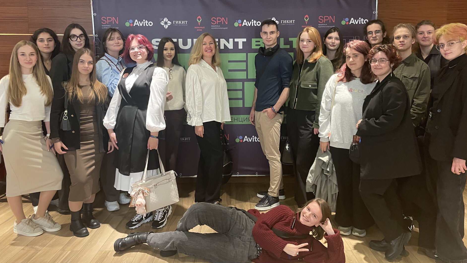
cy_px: 98
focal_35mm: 29
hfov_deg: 66.1
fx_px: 359
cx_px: 234
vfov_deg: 39.9
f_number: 1.6
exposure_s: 1/40
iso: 640
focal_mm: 4.2
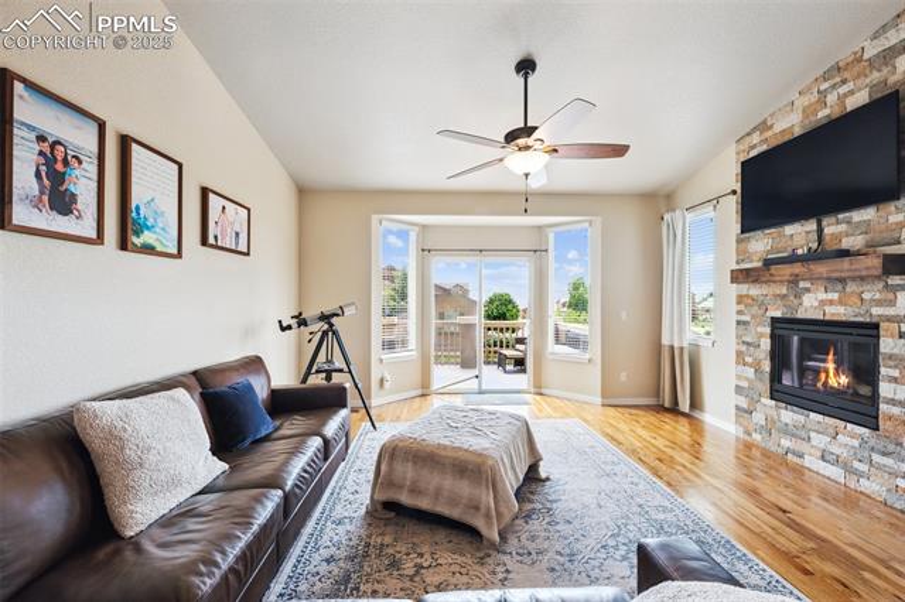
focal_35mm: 15
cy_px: 301
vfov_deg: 77.3
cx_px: 452
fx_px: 377
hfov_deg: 100.4
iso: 100
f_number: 11
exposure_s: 1/2.5
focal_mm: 15
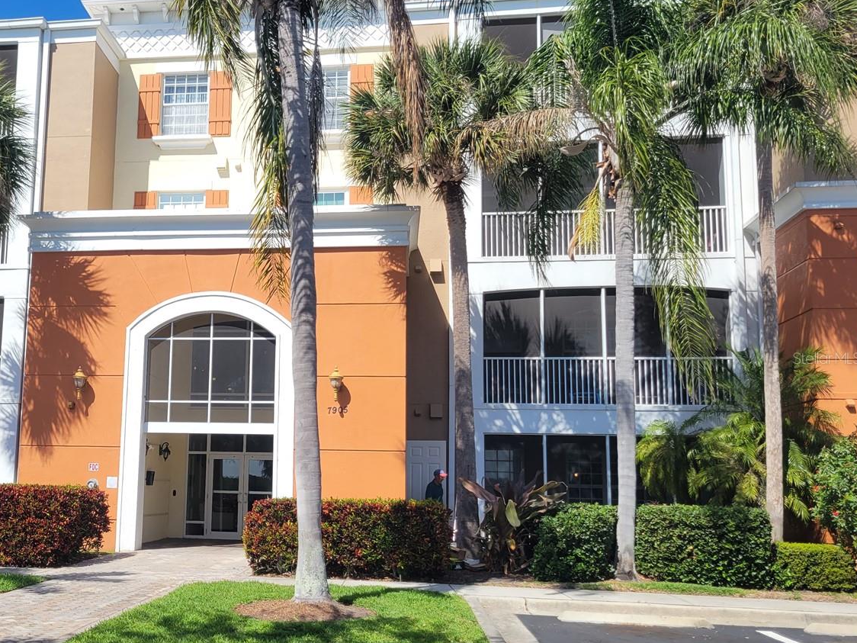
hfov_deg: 48.9
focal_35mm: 37
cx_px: 255
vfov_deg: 38.6
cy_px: 358
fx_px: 916
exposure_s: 1/1946
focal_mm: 5.4
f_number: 1.8
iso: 40
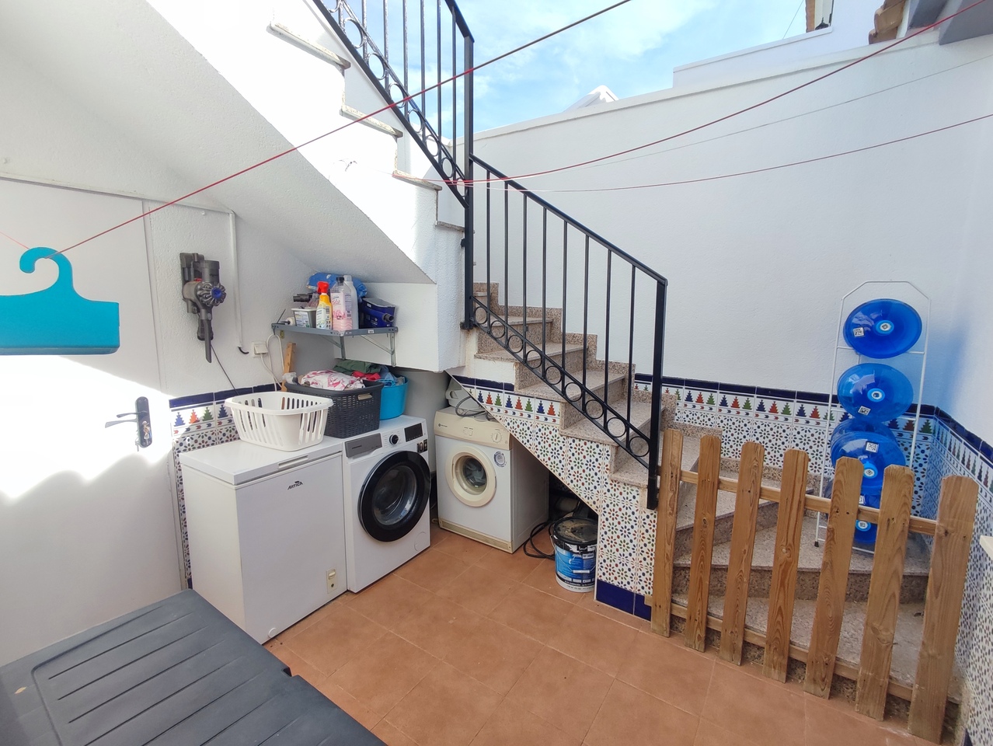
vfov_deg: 78.2
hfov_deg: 94.5
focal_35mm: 16
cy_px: 373
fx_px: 459
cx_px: 496
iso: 50
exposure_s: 1/603
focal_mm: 1.65
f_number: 2.2
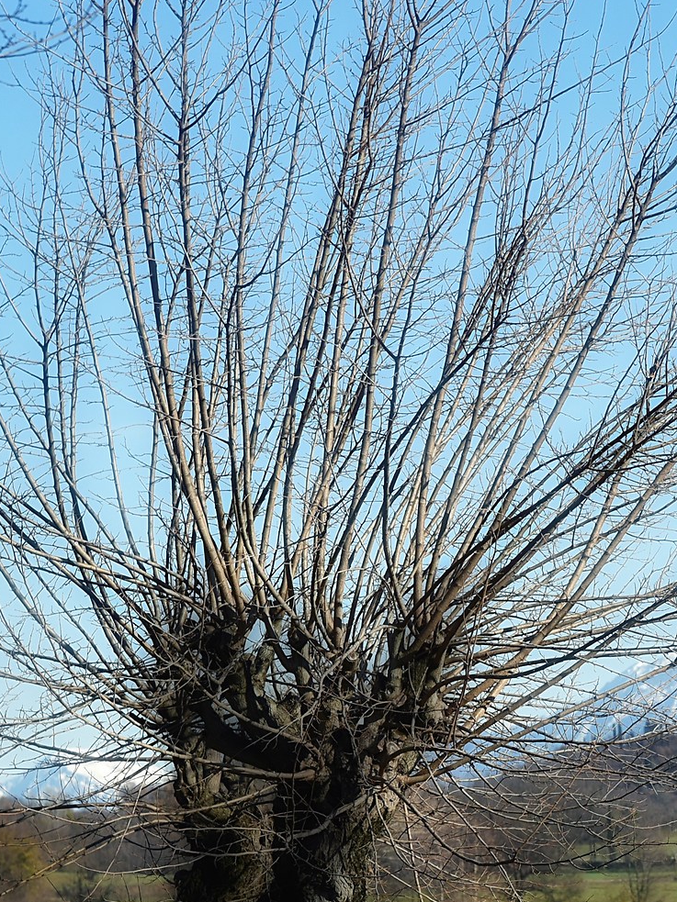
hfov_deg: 6.9
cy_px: 711
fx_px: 5634
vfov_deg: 9.1
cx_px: 684
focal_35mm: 216
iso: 100
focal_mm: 92
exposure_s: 1/400
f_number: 8
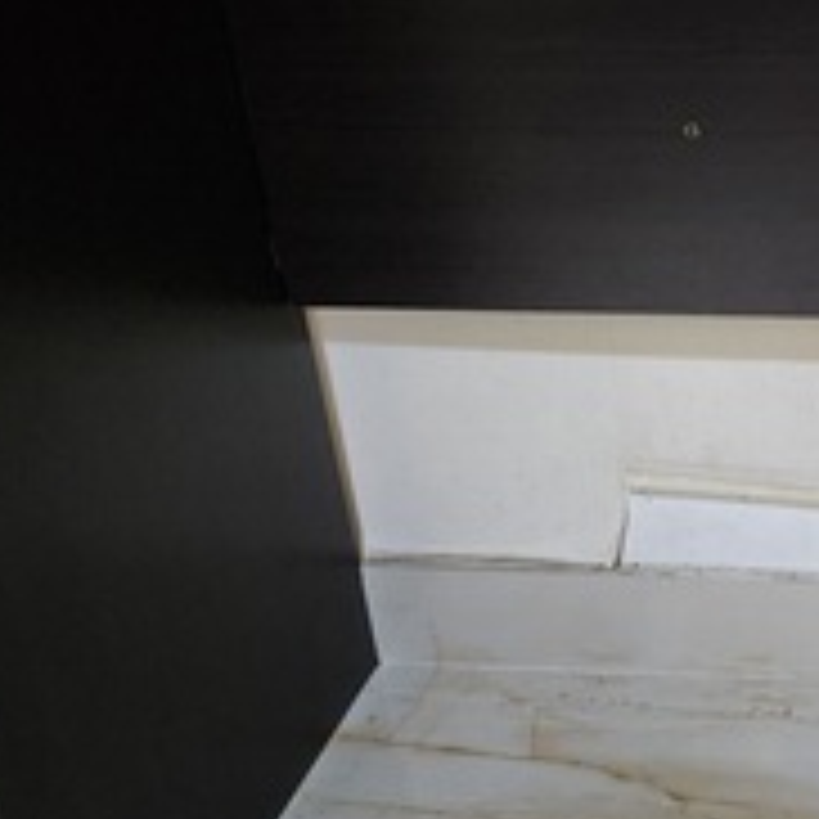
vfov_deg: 33.3
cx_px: 889
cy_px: 326
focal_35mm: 51
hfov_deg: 30.1
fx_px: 1365
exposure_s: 1/25
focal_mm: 5.4
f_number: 1.8
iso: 800
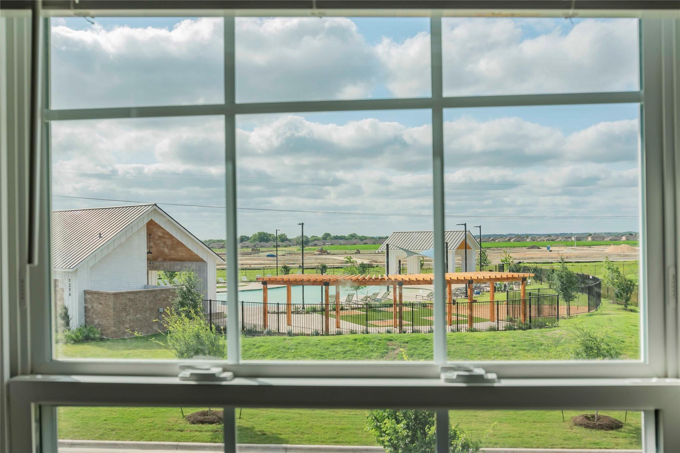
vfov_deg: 36.9
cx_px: 340
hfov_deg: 53.1
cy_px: 226
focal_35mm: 36
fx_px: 680
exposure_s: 1/250
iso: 110
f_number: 8
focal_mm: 24
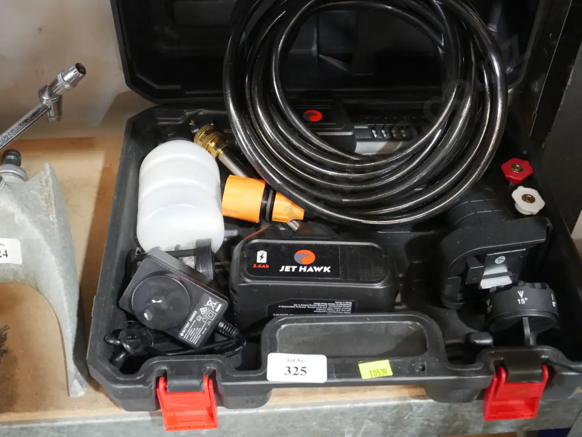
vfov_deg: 31.5
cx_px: 291
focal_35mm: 46
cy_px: 218
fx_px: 774
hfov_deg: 41.2
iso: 3200
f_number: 5.1
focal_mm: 23
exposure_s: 1/60
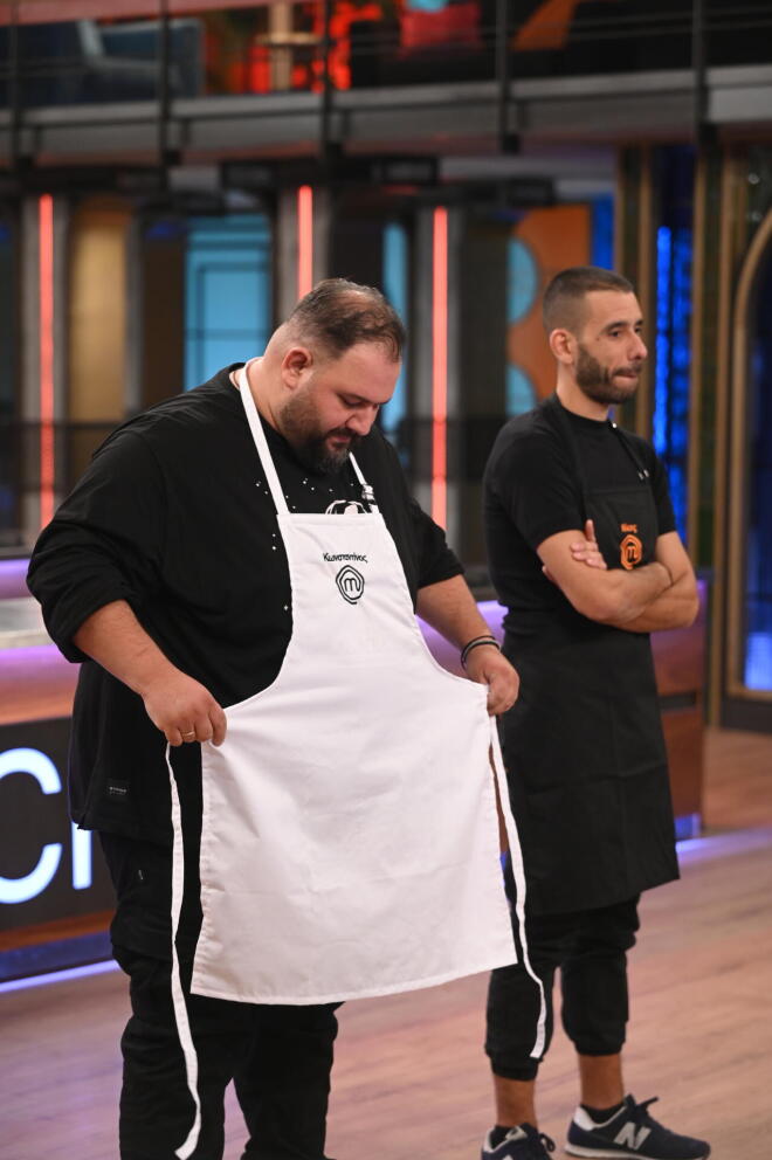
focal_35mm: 95
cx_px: 386
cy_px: 580
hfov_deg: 14.4
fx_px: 3060
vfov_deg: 21.5
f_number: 3.2
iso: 2500
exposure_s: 1/200
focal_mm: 95
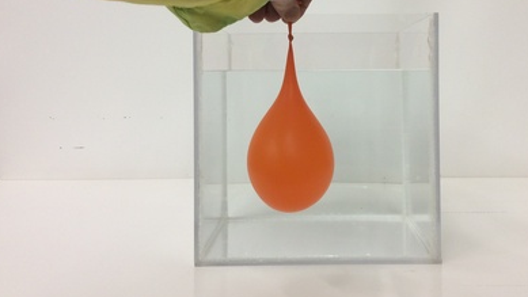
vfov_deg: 27.4
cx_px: 308
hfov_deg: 47.2
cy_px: 82
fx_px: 602
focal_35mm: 43
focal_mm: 3.3
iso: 50
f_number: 2.4
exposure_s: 1/24
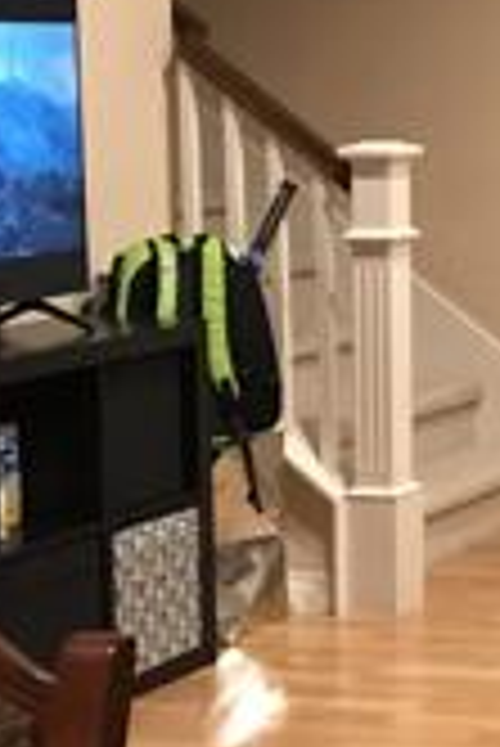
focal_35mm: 112
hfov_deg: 10.9
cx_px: 1081
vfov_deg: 18.1
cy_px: 148
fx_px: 2328
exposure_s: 1/15
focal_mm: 3.99
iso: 100
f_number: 1.8
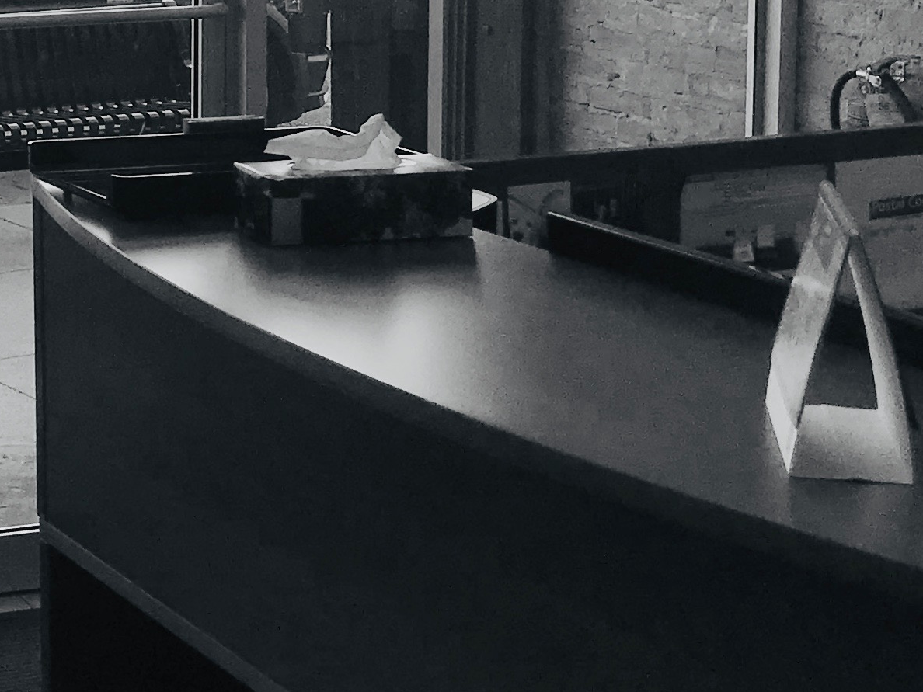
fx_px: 2533
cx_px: -148
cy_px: -19
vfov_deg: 15.3
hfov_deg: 19.6
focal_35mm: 95
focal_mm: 3.99
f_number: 1.8
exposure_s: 1/967
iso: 20
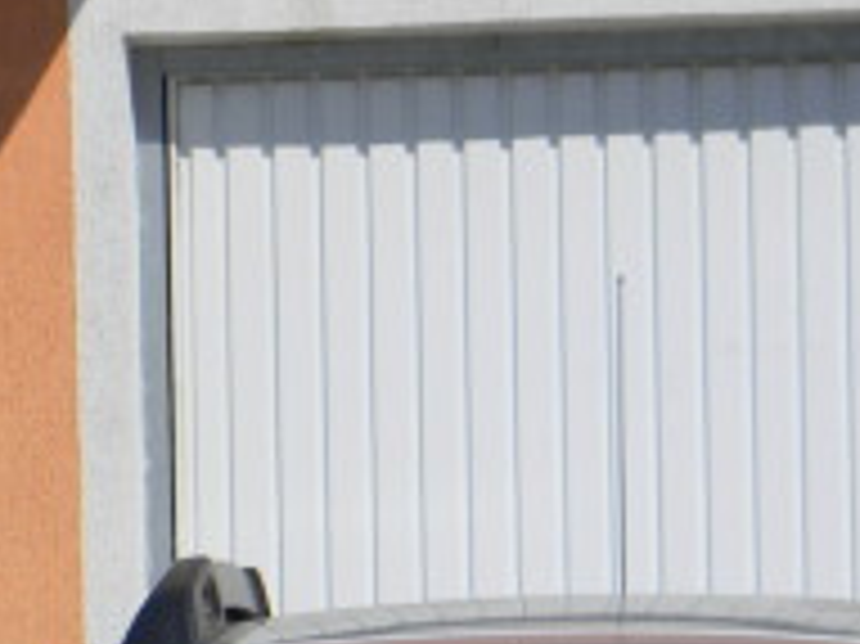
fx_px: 9509
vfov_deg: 3.9
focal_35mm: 383
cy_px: 842
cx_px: -491
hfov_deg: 5.1
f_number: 9.4
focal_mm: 19
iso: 80
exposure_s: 1/263
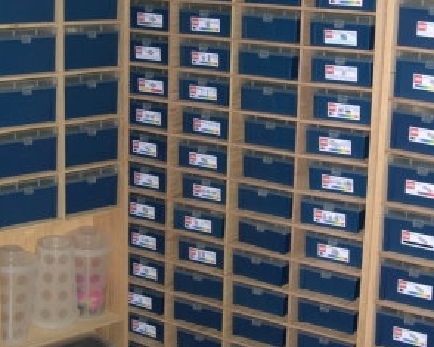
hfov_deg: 27.5
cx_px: 220
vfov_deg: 22.1
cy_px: 127
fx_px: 886
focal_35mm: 69
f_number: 3.2
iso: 106
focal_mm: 11.1
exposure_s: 1/60
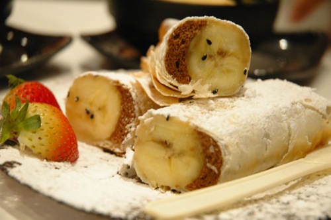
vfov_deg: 13.0
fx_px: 964
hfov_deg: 19.5
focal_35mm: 105
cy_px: 110
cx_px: 166
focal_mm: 70
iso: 800
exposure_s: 1/10
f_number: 4.5
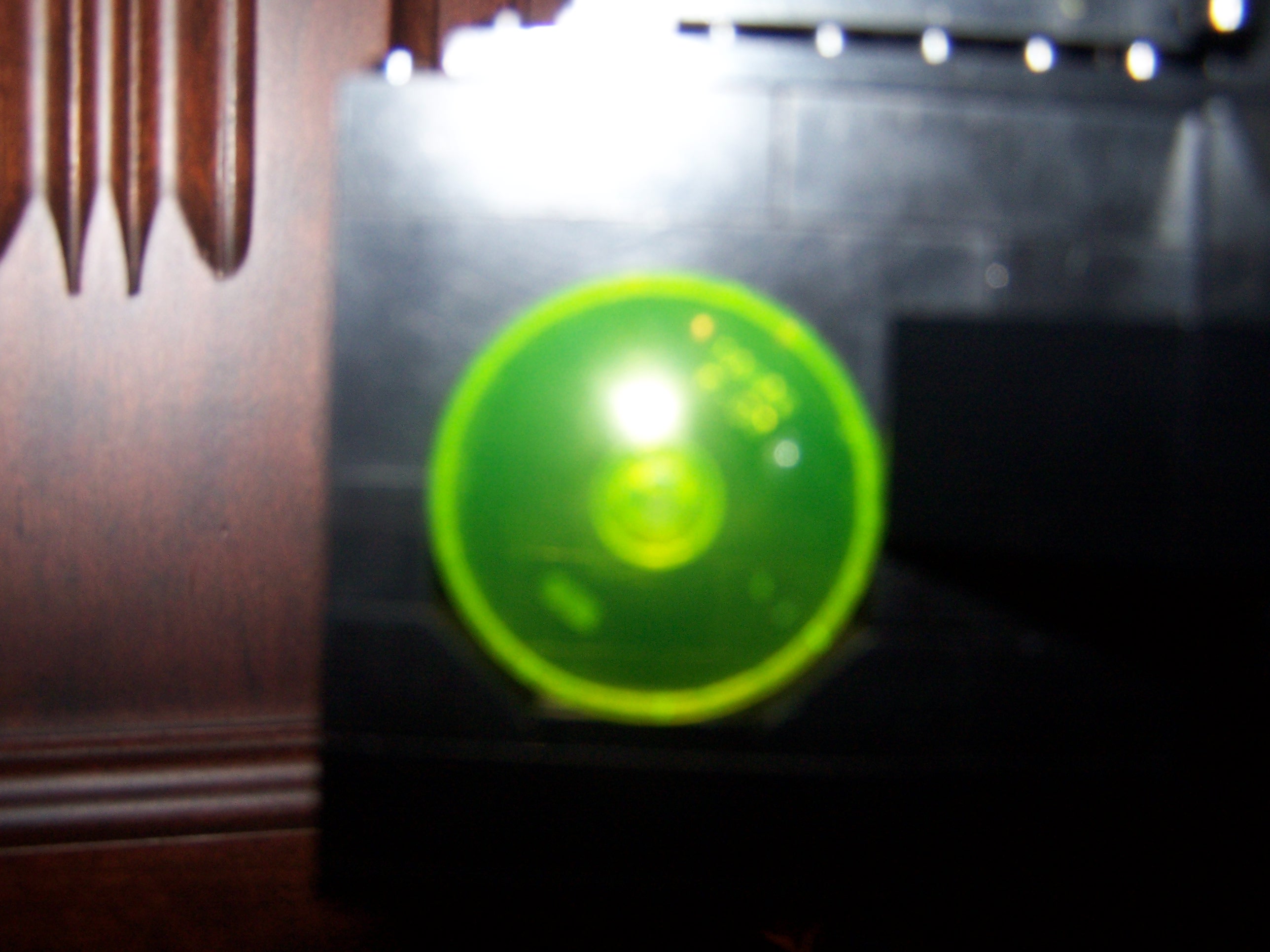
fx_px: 1394
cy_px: 476
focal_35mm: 38
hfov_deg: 49.0
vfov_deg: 37.7
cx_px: 635
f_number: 2.8
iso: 140
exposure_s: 1/60
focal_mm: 6.3
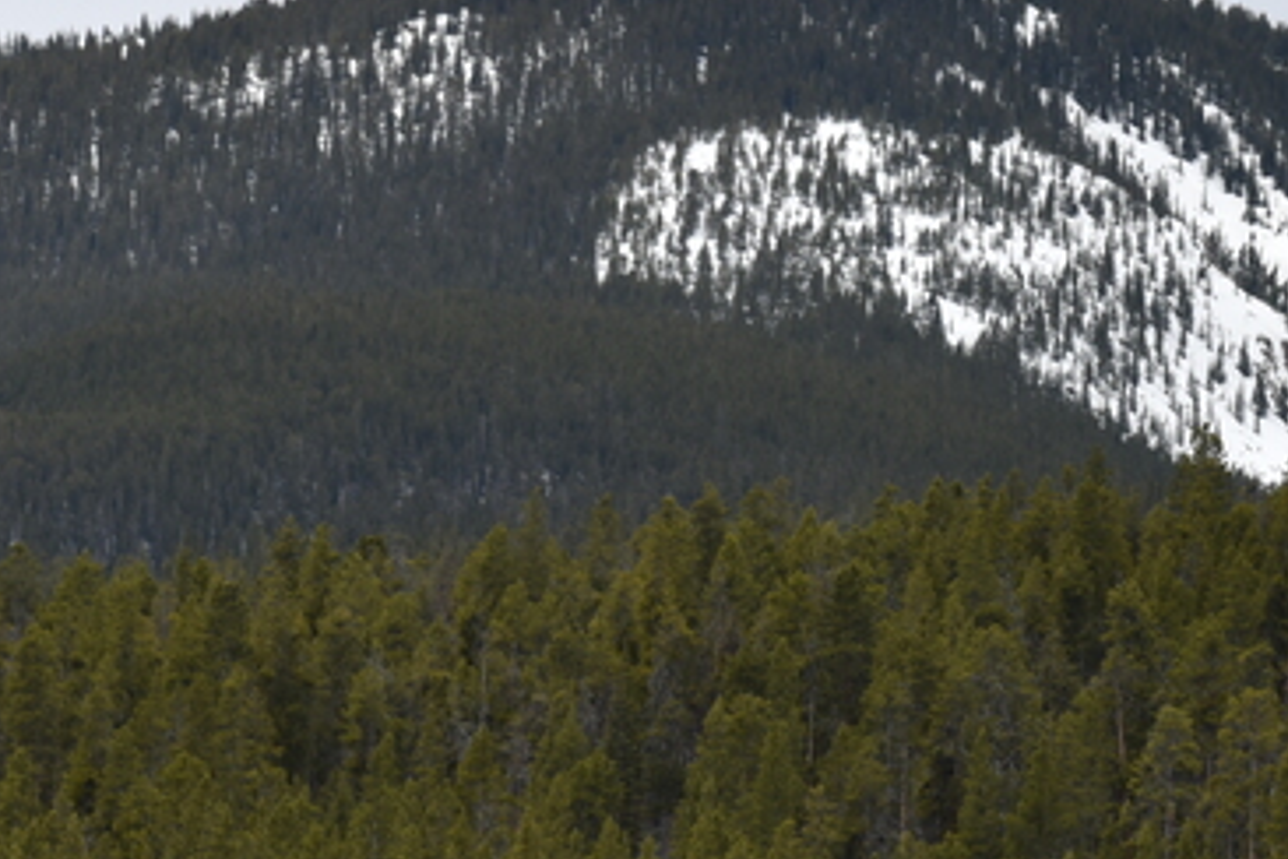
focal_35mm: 427
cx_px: 2133
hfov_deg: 4.8
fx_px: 15276
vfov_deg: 3.2
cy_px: 746
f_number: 9
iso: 100
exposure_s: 1/320
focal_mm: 122
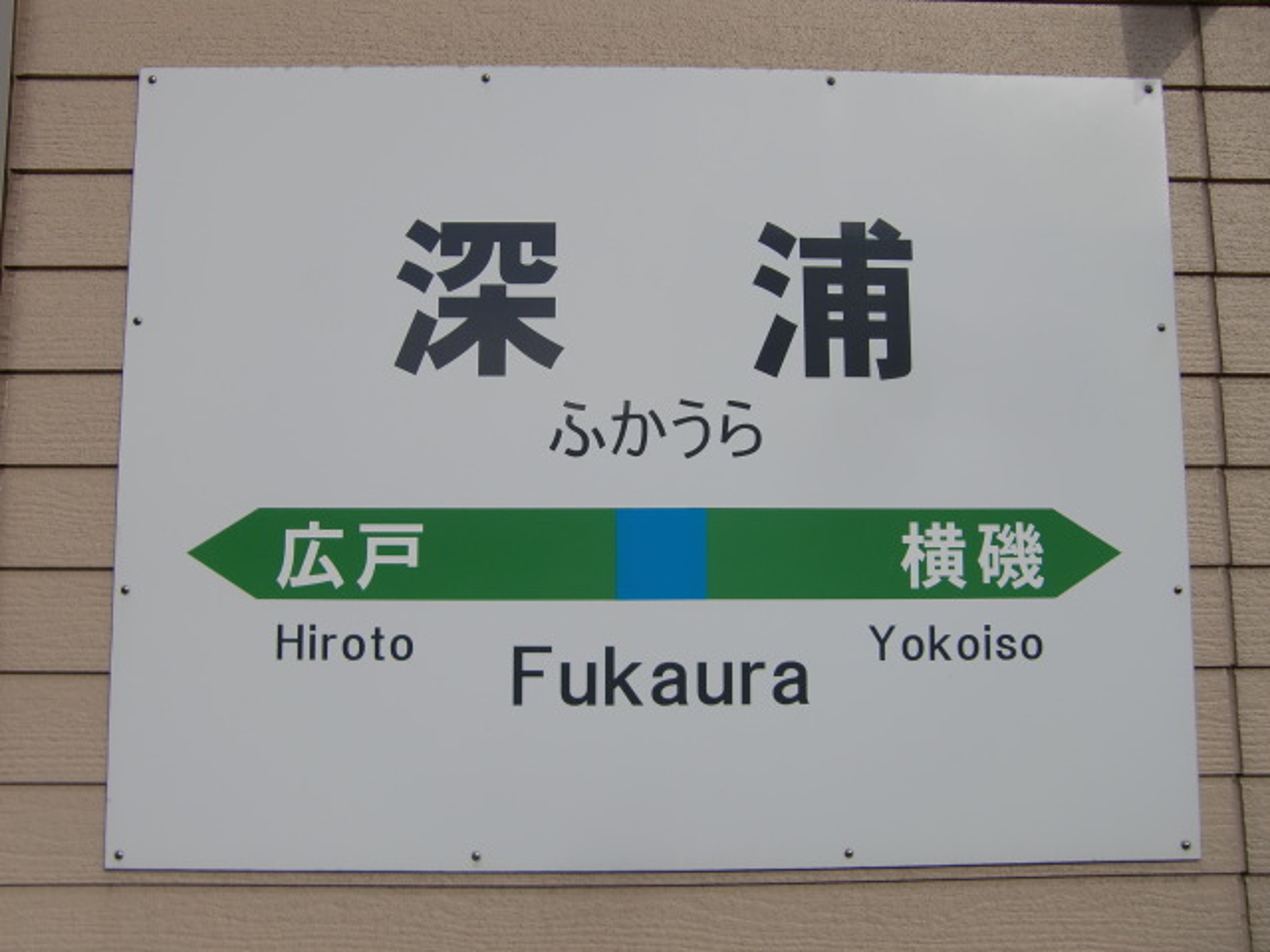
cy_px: 476
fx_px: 1027
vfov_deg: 49.7
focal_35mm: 28
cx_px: 635
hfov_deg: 63.4
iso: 64
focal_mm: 4.9
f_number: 7
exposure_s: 1/400
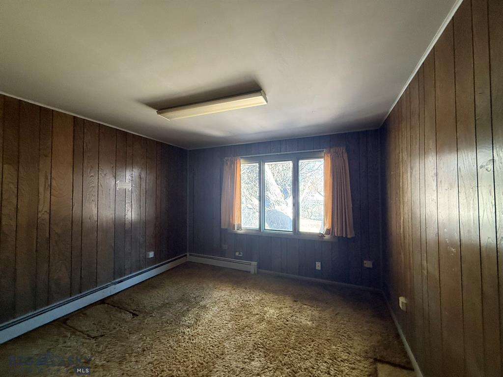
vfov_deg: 85.7
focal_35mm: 14
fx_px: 203
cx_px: 252
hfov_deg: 102.1
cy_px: 188
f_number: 2.2
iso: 500
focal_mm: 2.22
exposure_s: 1/60
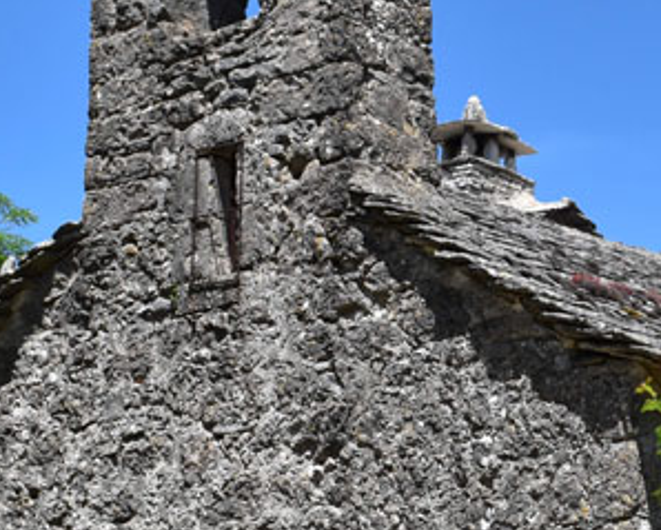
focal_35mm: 85
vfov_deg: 18.0
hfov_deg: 21.3
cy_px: 360
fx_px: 1664
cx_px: 725
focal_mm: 18
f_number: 13
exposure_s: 1/320
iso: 400
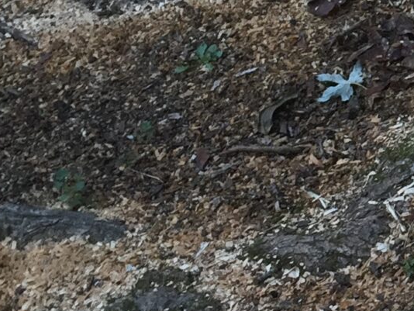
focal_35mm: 139
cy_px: -13
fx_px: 1663
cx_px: 809
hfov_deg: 12.6
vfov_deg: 10.6
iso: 32
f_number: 2.2
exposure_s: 1/581
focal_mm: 4.15
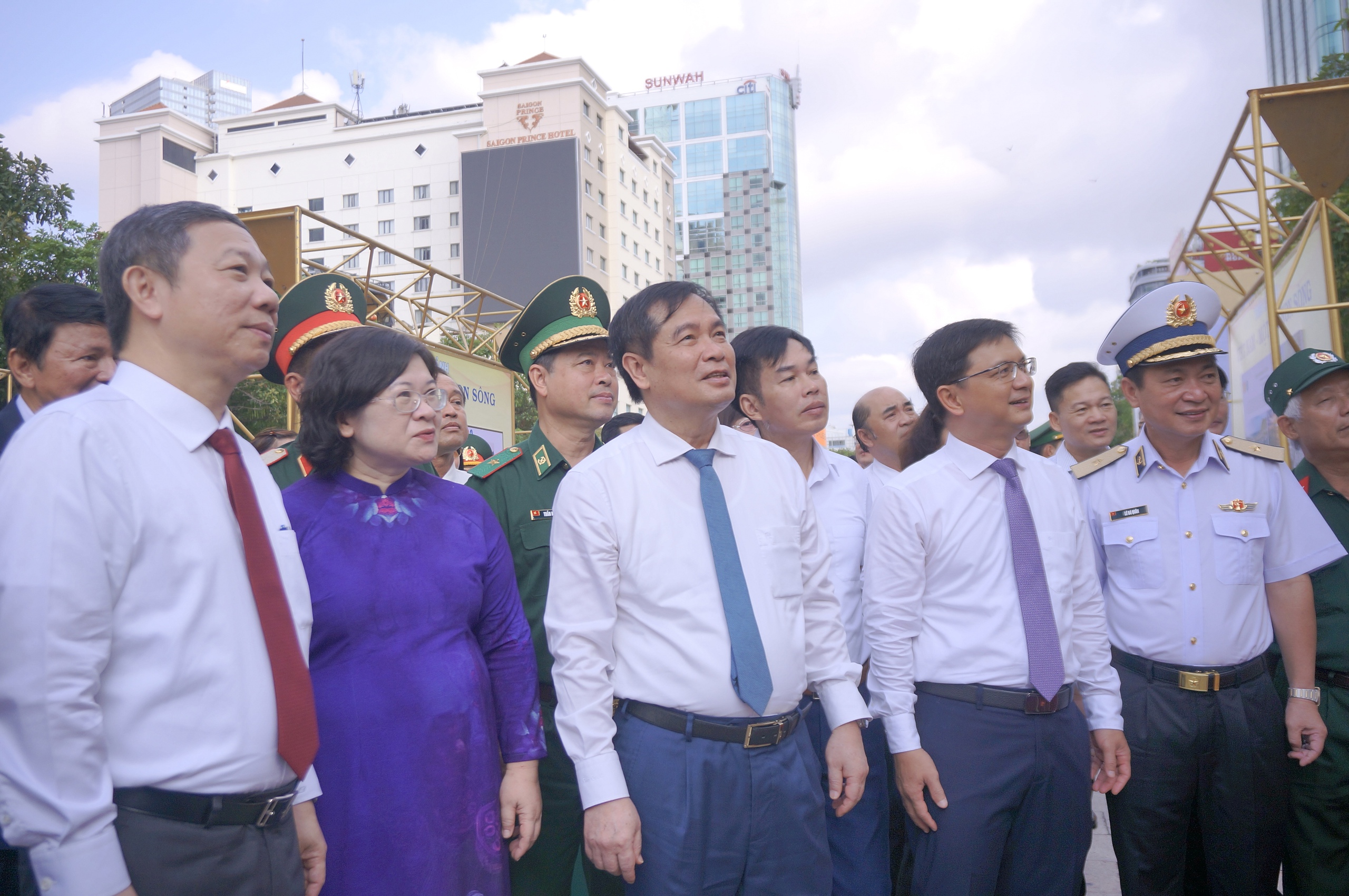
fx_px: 1123
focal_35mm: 30
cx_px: 674
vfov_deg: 43.5
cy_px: 448
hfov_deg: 62.0
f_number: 4
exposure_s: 1/500
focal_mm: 20
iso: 100
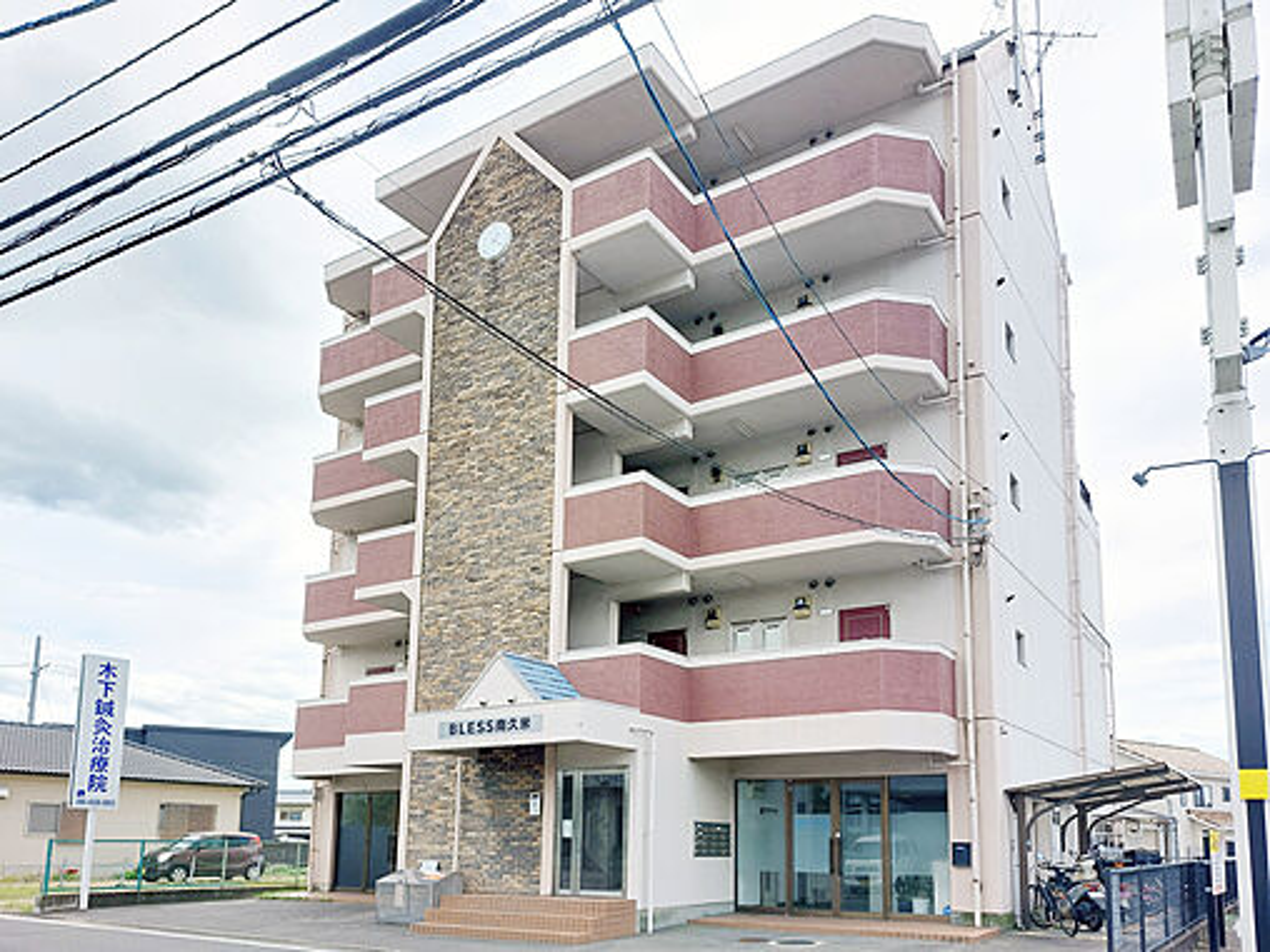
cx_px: 635
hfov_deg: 71.6
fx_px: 881
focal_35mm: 24
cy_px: 476
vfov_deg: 56.8
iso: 25
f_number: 1.8
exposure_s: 1/460
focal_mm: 5.23
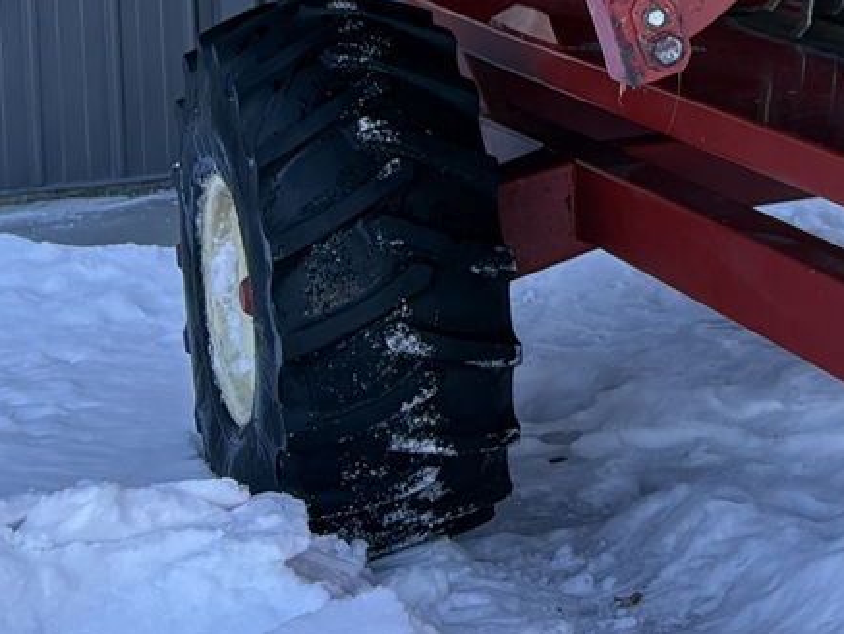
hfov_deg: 14.9
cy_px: -256
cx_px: 1401
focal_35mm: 119
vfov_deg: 12.0
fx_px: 2902
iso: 50
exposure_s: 1/462
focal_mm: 5.96
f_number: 1.6
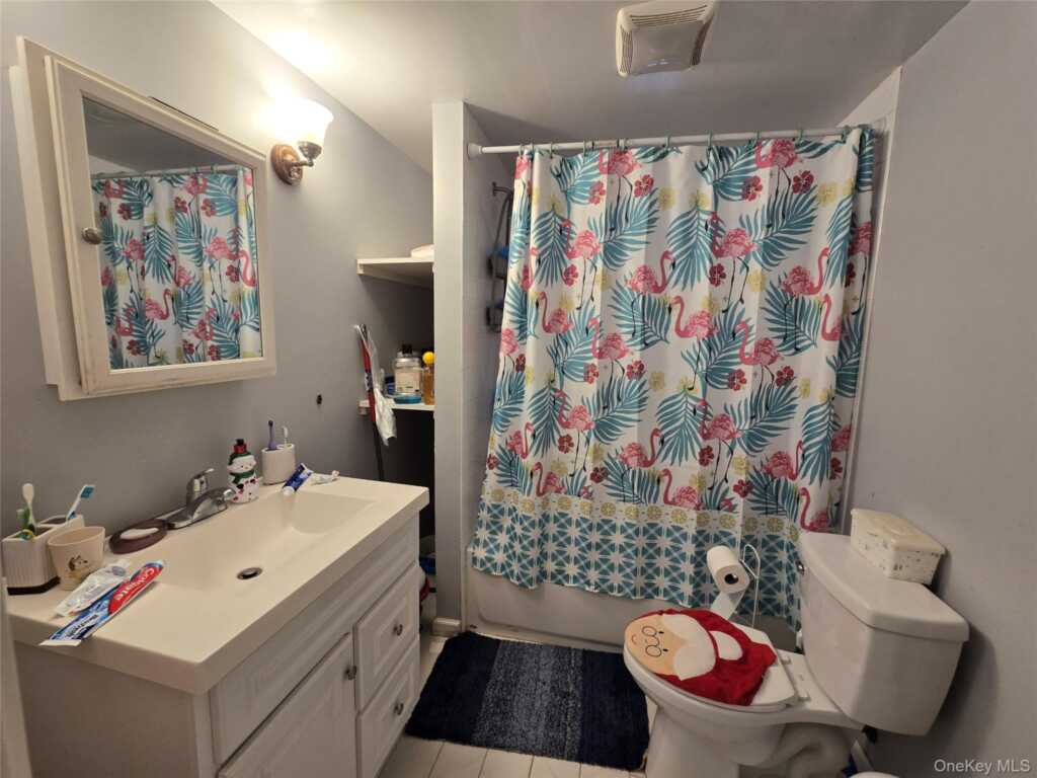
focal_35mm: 13
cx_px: 518
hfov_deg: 106.2
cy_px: 389
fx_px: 389
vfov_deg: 89.9
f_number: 2.2
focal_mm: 2.2
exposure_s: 1/60
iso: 125
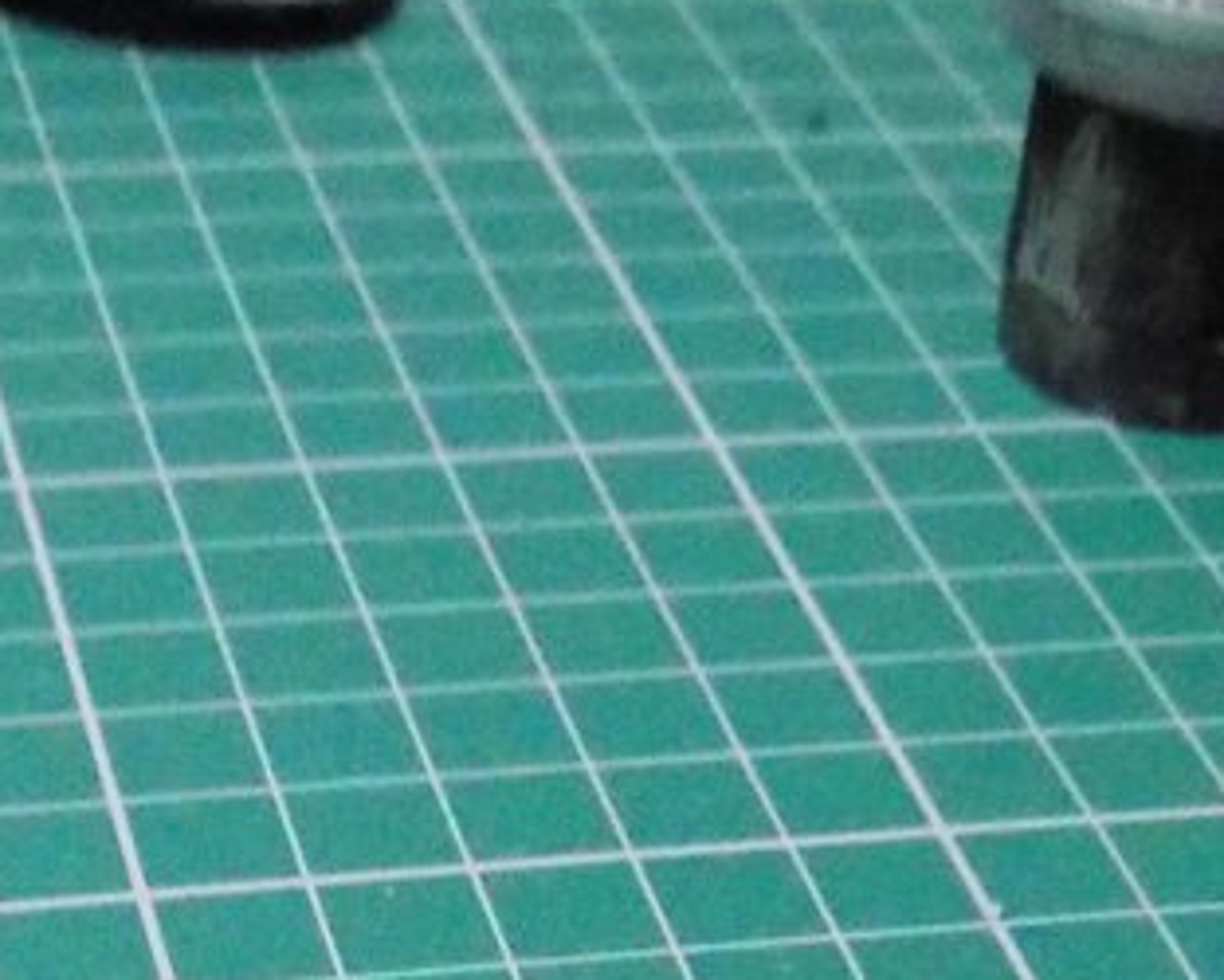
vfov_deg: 14.8
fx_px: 3335
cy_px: 1701
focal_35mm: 92
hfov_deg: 20.7
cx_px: 369
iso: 1600
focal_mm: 4
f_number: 3.1
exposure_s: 1/25
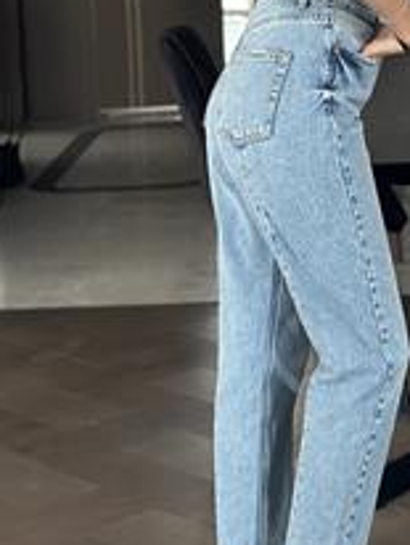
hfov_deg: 12.5
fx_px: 1860
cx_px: 328
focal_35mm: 118
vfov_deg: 16.5
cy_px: 106
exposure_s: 1/40
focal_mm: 6.86
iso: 500
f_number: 1.78
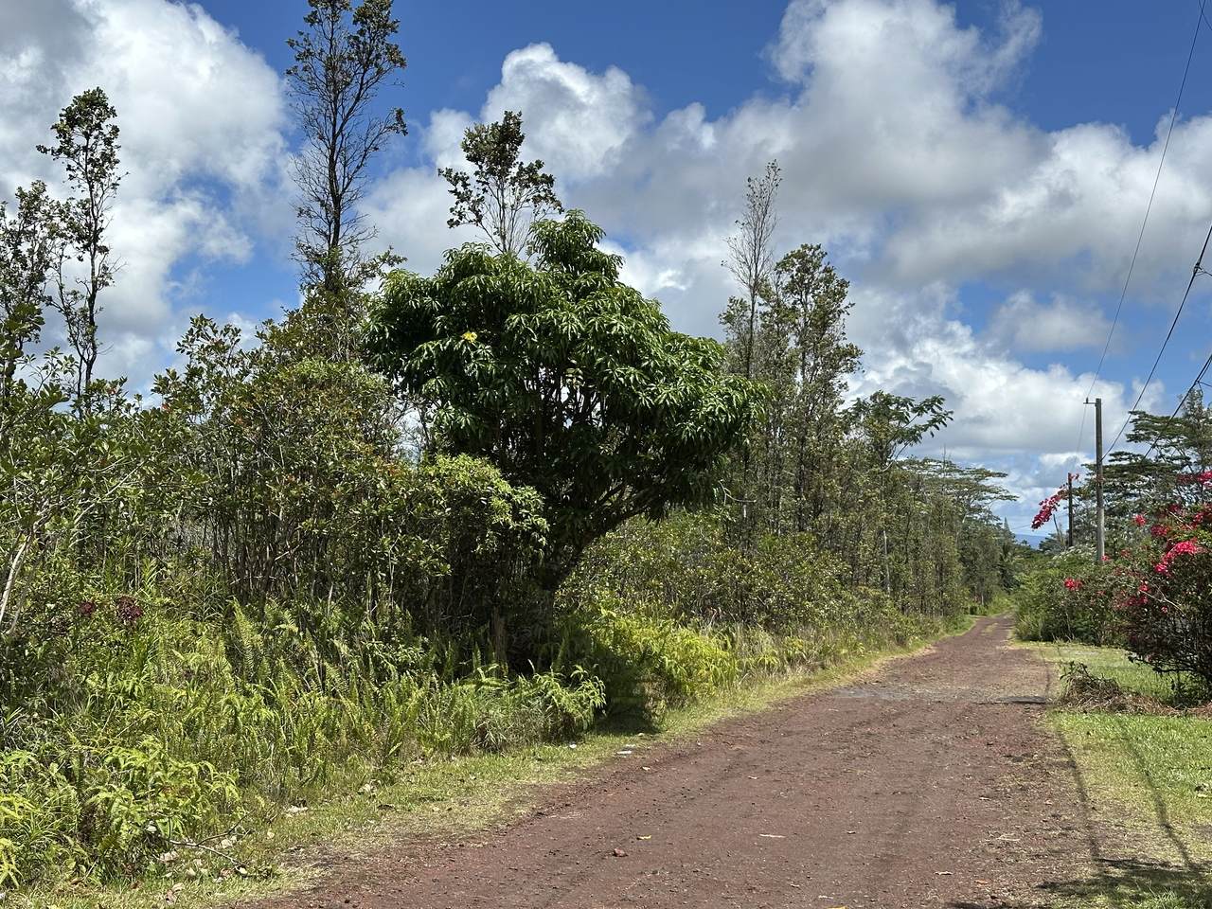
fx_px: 1681
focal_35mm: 48
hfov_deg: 39.7
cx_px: 606
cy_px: 454
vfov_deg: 30.3
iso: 64
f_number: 1.78
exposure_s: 1/5000
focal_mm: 6.86
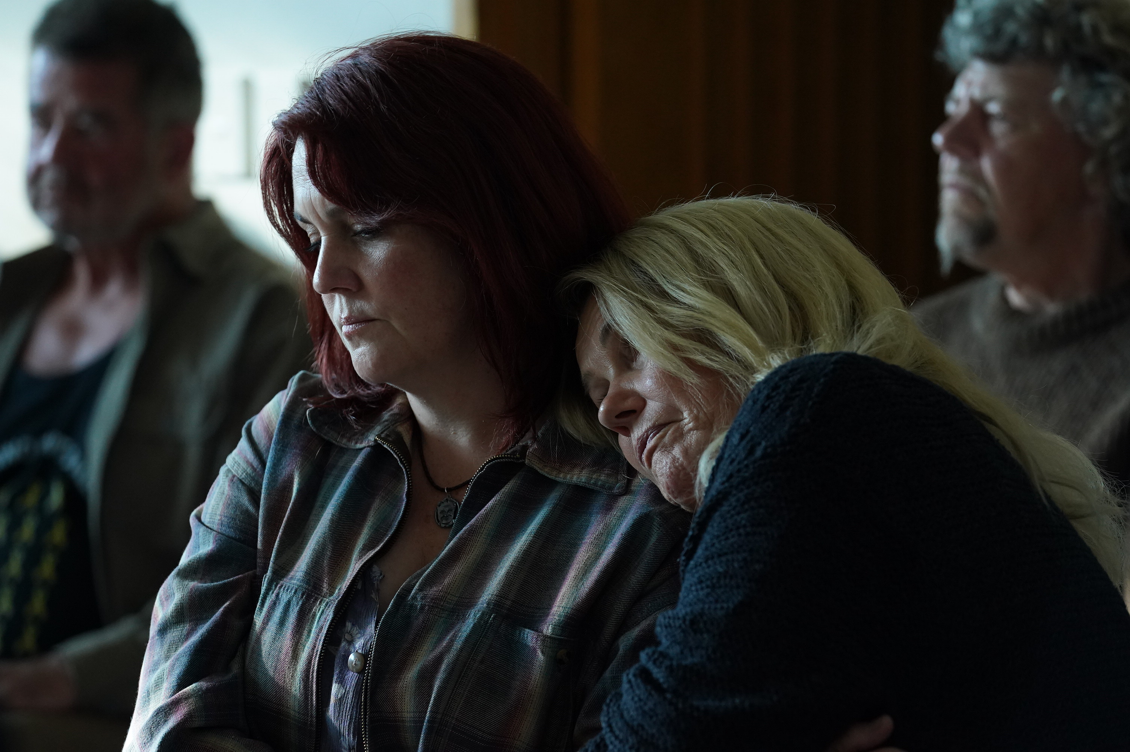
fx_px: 5363
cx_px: 565
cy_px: 376
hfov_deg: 12.0
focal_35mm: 171
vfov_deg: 8.0
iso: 4000
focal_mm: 171
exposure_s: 1/80
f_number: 4.5
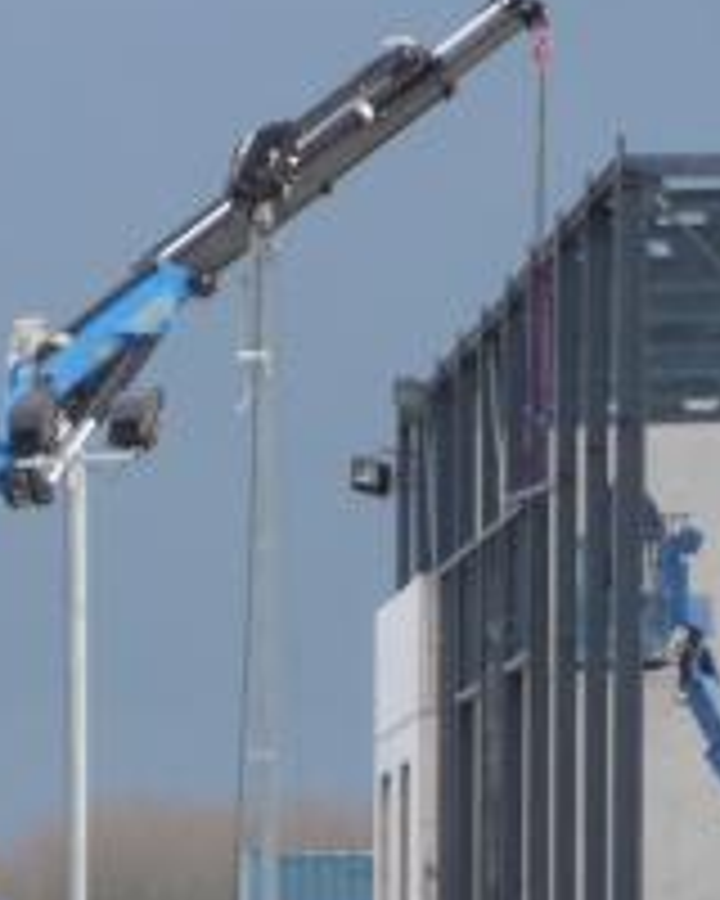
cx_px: 428
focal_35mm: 583
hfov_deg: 2.7
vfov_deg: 3.3
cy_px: 770
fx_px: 15529
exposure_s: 1/100
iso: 100
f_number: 4.8
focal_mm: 34.2
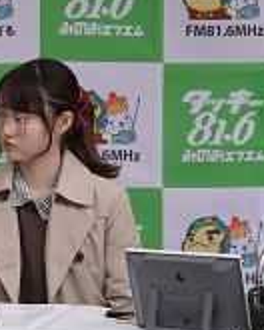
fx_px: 2227
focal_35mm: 228
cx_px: -84
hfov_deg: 6.7
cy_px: 214
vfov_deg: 8.5
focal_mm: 67
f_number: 5
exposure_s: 1/160
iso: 1250
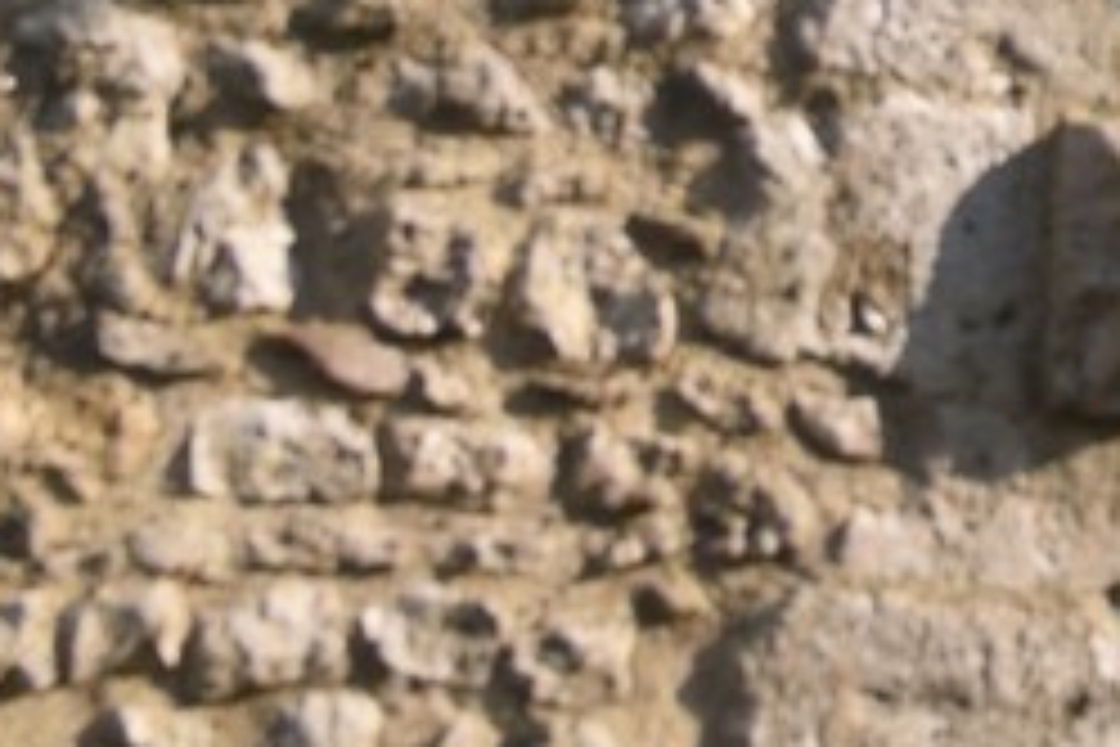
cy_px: -590
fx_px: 7591
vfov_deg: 5.5
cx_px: 3320
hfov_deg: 7.5
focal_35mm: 244
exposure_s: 1/250
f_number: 7.1
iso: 200
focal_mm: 38
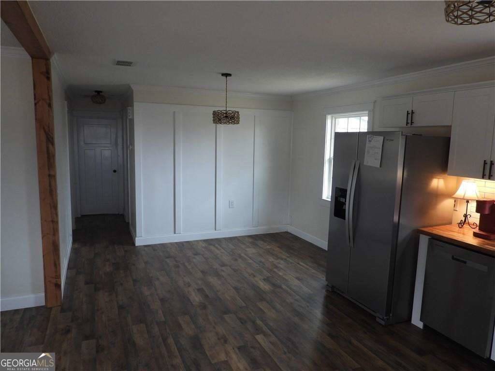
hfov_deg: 71.6
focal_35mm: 24
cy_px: 186
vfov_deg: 56.8
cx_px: 248
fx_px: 343
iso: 200
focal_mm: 4.3
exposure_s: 1/30
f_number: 2.8
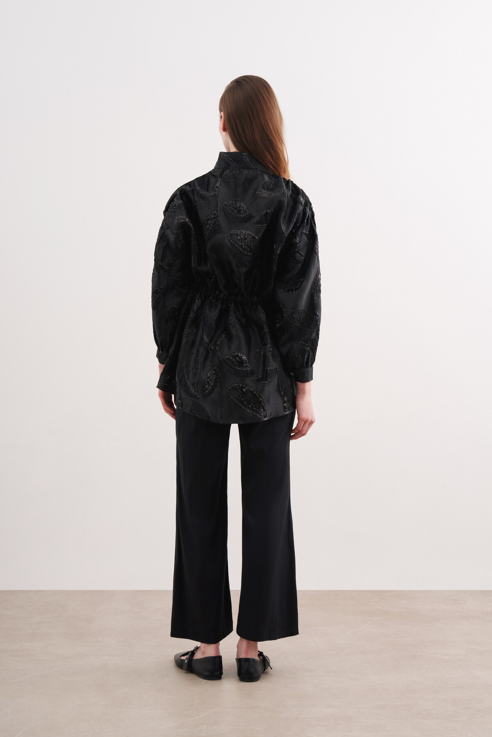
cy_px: 368
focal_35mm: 57
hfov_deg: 23.8
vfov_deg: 35.1
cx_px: 246
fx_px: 1168
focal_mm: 57
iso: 400
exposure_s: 1/160
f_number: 11
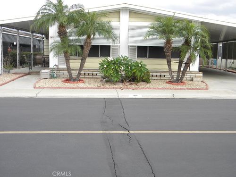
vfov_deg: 35.1
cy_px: 88
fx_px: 280
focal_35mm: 41
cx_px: 118
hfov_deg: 45.8
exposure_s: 1/225
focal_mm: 7.3
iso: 80
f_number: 3.8
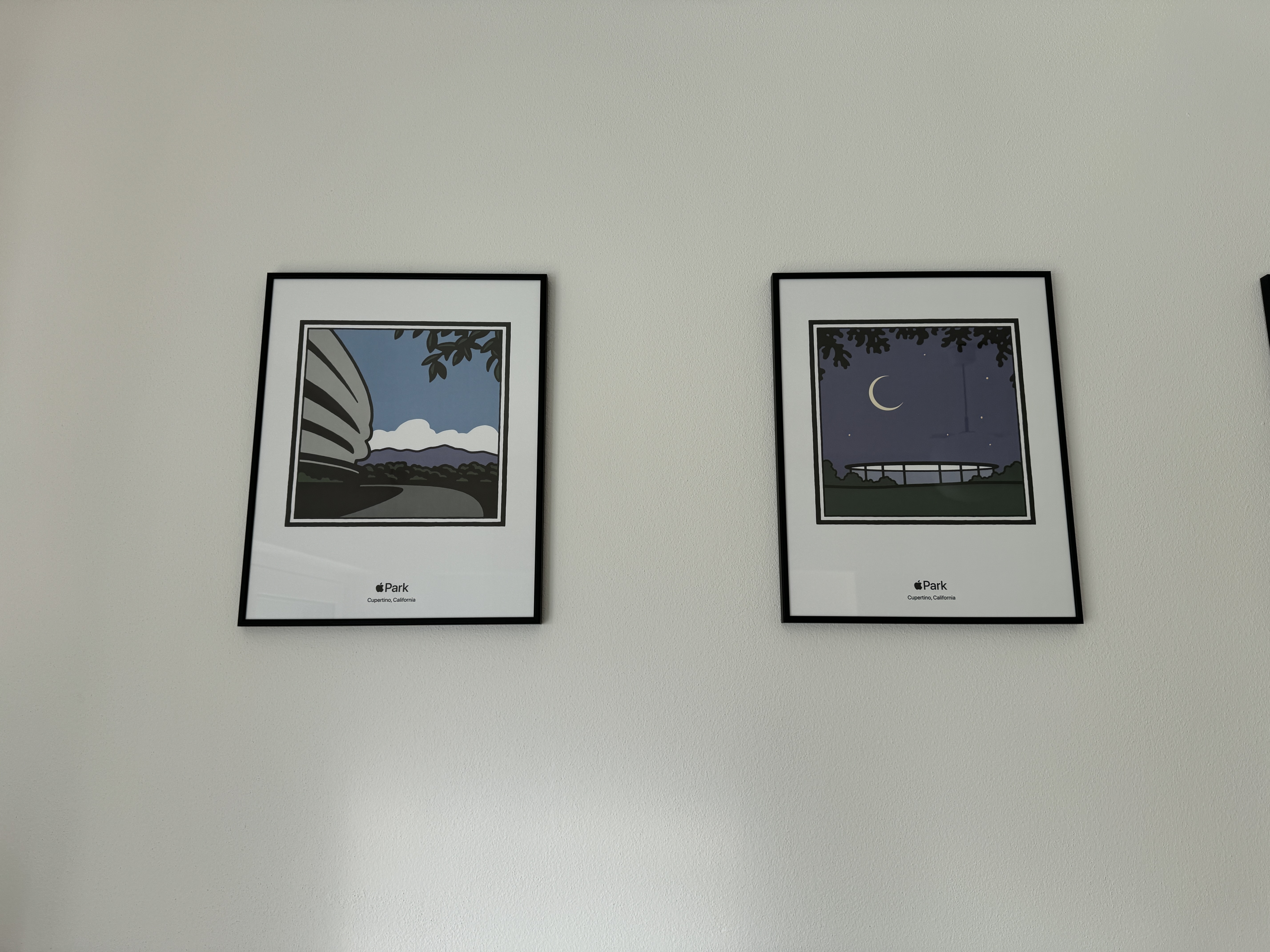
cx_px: 635
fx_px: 881
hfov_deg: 71.6
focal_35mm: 24
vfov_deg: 56.8
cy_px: 476
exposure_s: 1/593
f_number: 1.78
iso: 80
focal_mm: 6.76
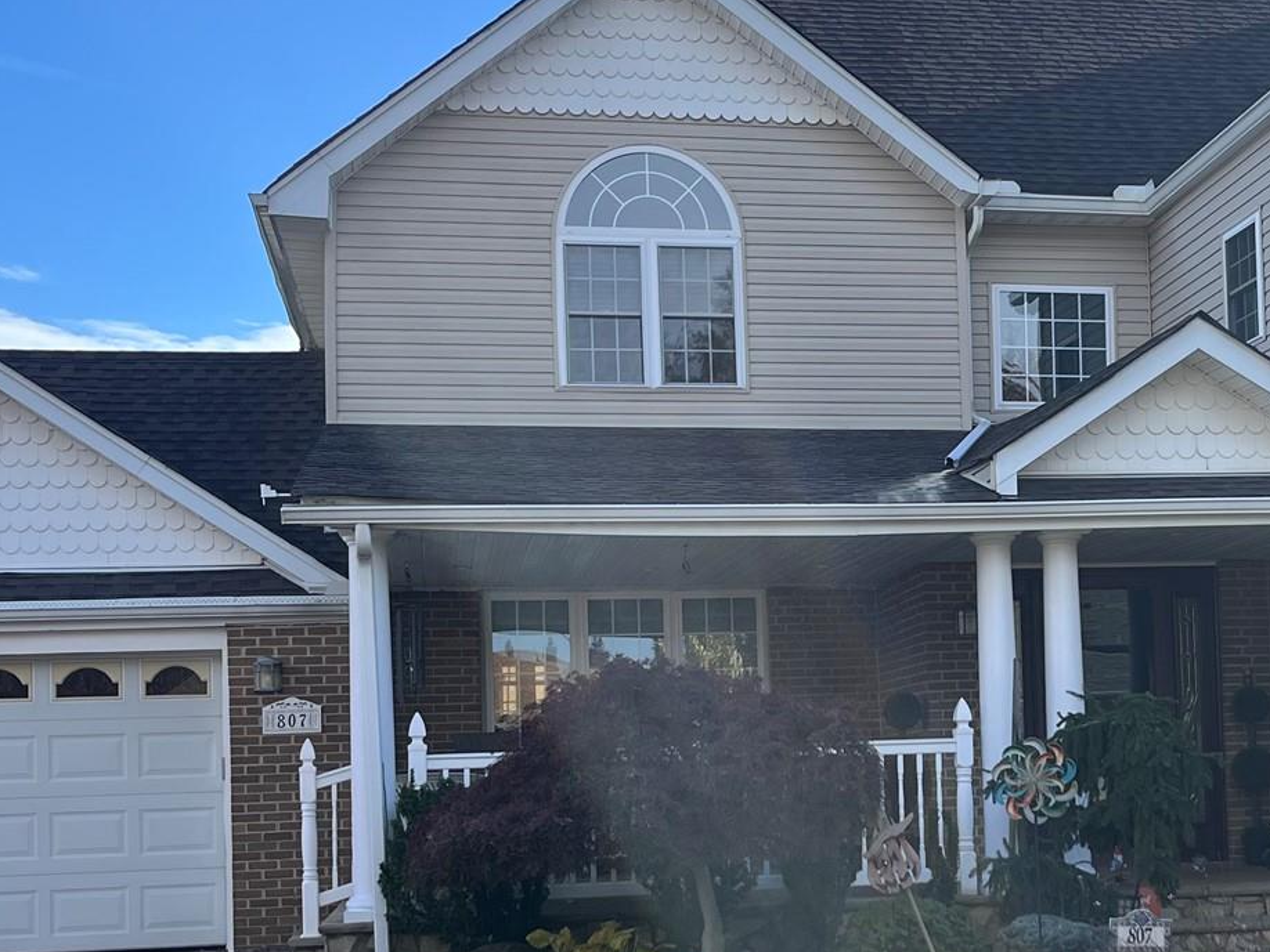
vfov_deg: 25.1
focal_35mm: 58
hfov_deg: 32.8
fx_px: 2128
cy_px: 636
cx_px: 902
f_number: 1.6
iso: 50
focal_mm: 5.1
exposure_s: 1/1558
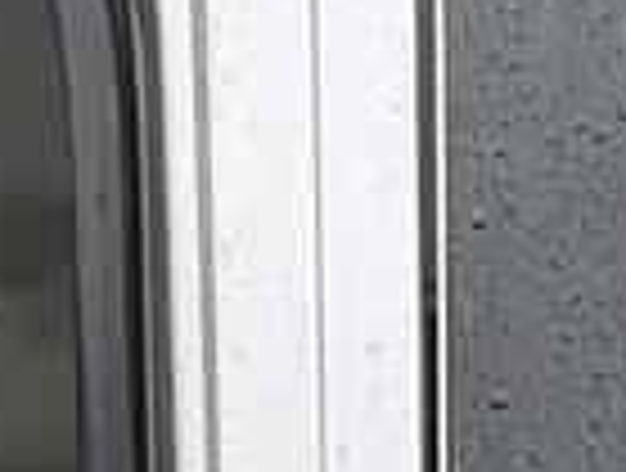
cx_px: -32
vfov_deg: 11.8
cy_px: 1272
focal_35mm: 90
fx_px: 1632
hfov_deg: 20.8
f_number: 2.2
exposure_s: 1/99
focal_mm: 2.22
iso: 64
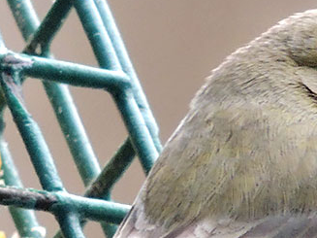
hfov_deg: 0.8
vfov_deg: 0.6
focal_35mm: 2445
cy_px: 254
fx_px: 22382
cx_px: 340
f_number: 5.9
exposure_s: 1/125
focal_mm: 180
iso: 560
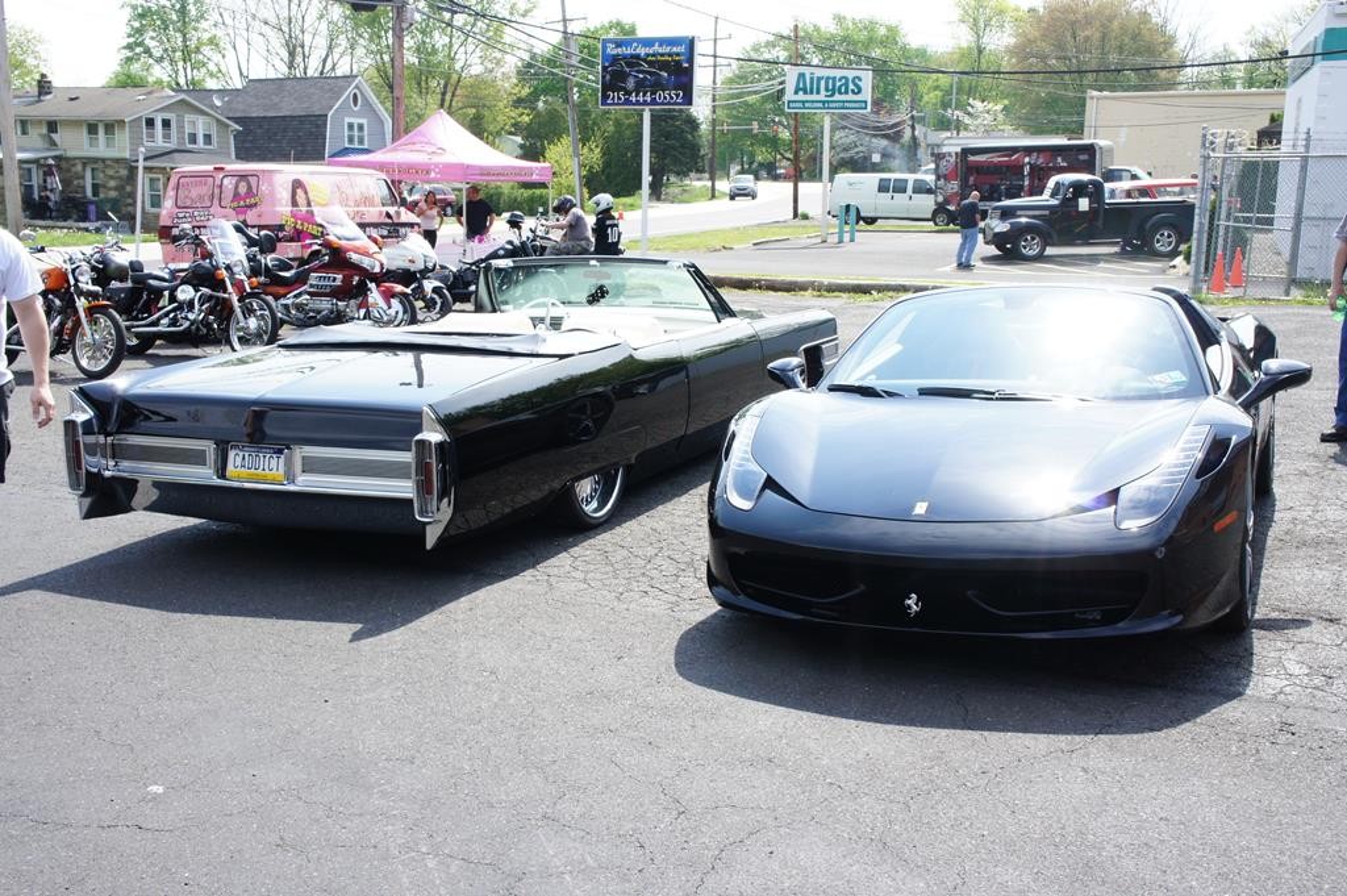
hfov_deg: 49.6
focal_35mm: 39
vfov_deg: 34.2
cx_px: 674
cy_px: 448
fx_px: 1458
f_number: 11
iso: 200
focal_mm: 26
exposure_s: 1/80
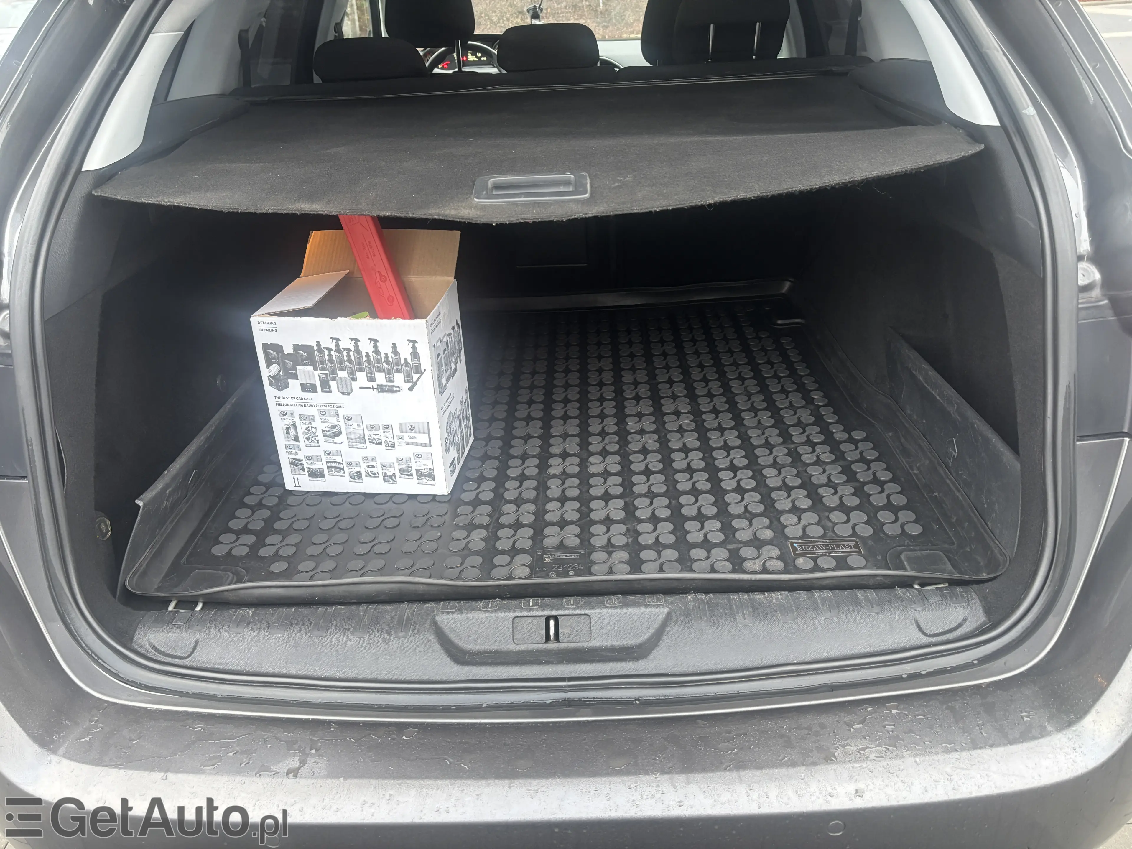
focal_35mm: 26
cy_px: 424
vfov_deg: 53.1
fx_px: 850
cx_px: 566
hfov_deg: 67.3
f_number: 1.6
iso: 200
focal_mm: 5.96
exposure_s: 1/60
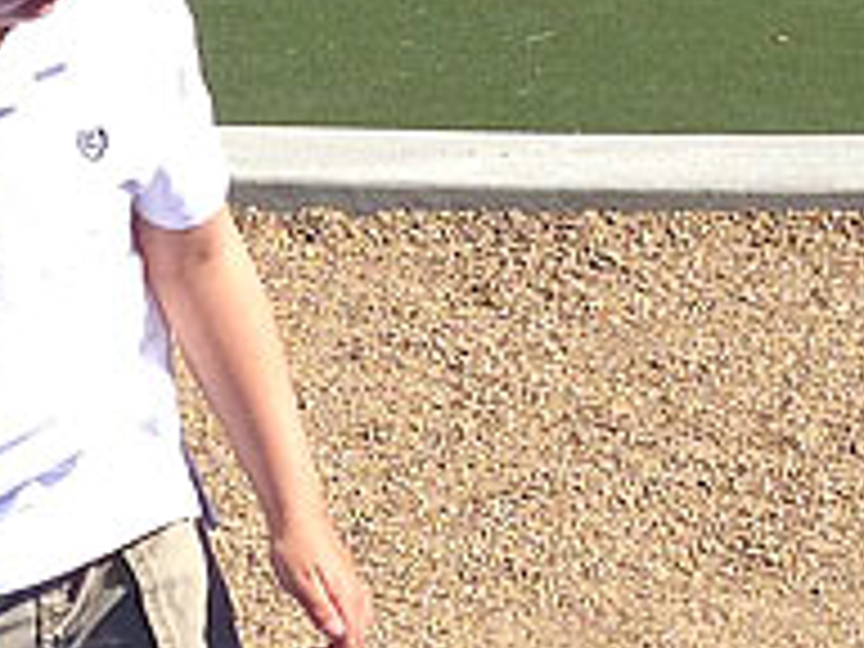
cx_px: 202
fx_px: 4293
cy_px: 513
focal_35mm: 172
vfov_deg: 8.6
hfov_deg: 11.5
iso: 50
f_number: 2.4
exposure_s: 1/1695
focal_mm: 4.13
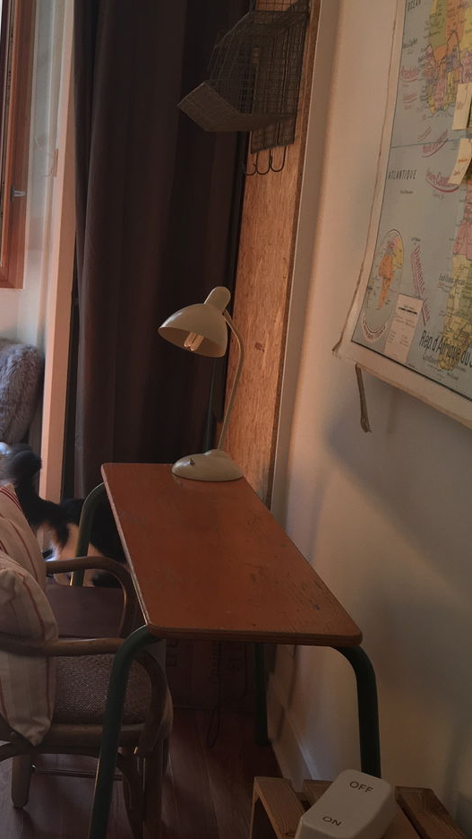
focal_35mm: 54
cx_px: -120
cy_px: 431
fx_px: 1201
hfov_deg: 20.5
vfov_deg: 38.5
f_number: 2.2
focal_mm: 4.15
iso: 40
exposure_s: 1/100
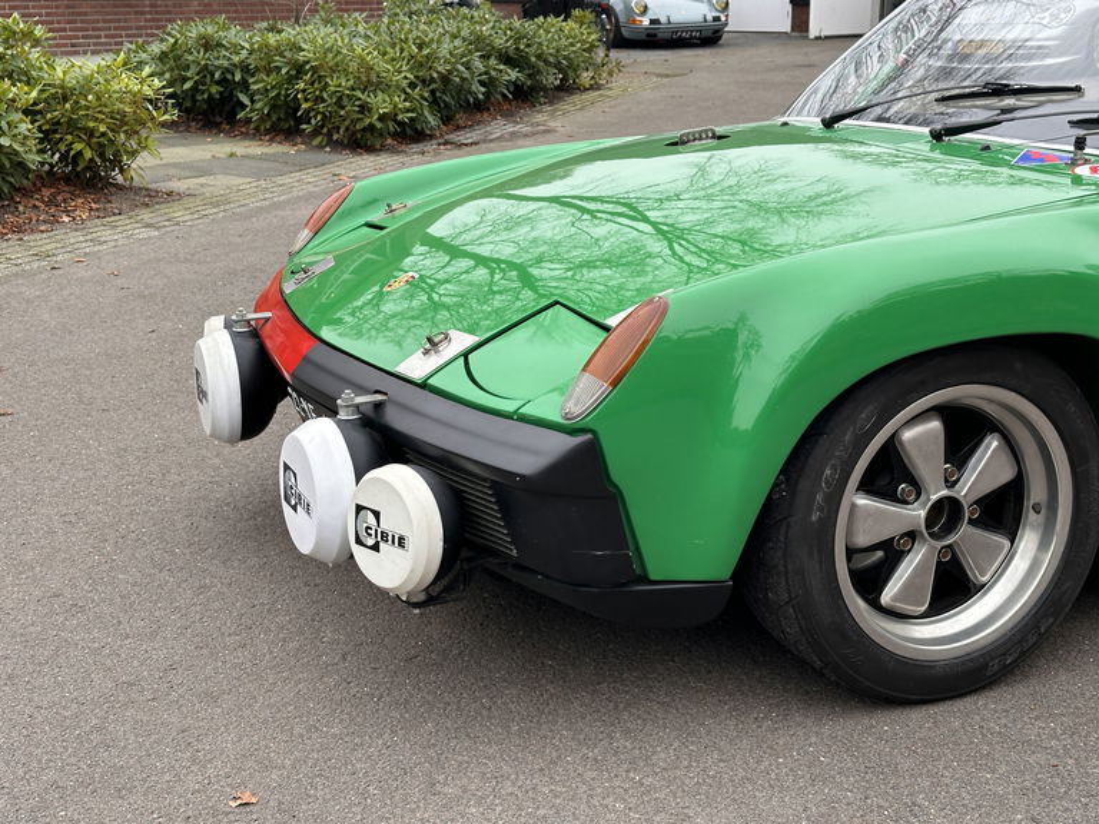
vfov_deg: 30.3
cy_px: 412
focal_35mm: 48
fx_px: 1524
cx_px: 550
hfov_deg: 39.7
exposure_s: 1/171
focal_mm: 6.86
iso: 64
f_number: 1.78
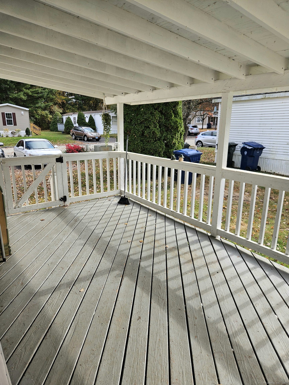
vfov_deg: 73.9
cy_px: 192
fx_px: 256
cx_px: 144
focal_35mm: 23
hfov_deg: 58.9
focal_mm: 5.4
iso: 25
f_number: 1.8
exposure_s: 1/400
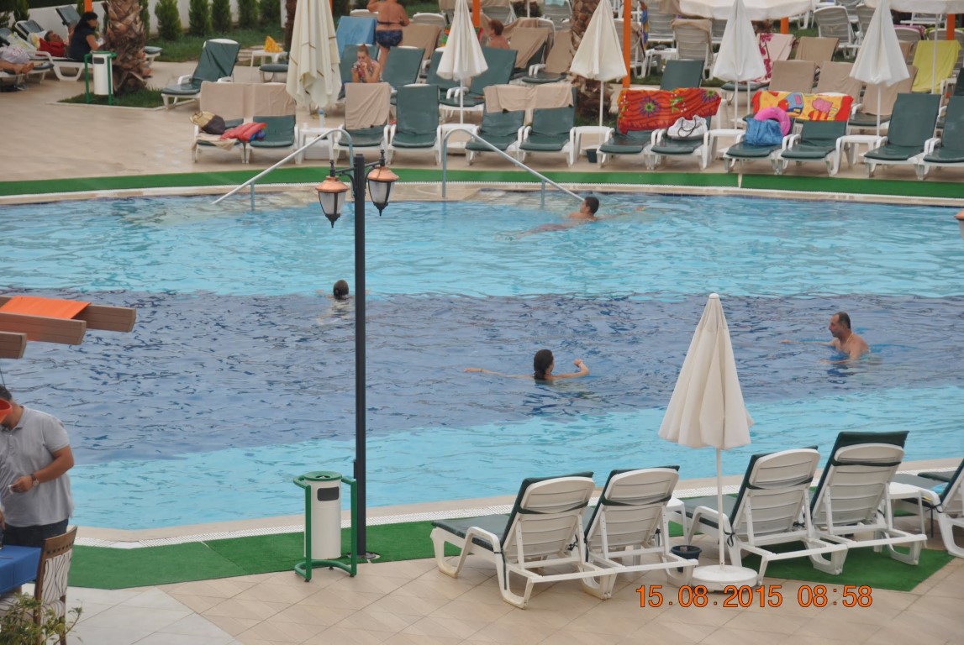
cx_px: 482
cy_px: 322
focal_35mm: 142
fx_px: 3821
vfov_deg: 9.7
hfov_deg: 14.4
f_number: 5.6
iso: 200
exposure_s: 1/500
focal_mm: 95
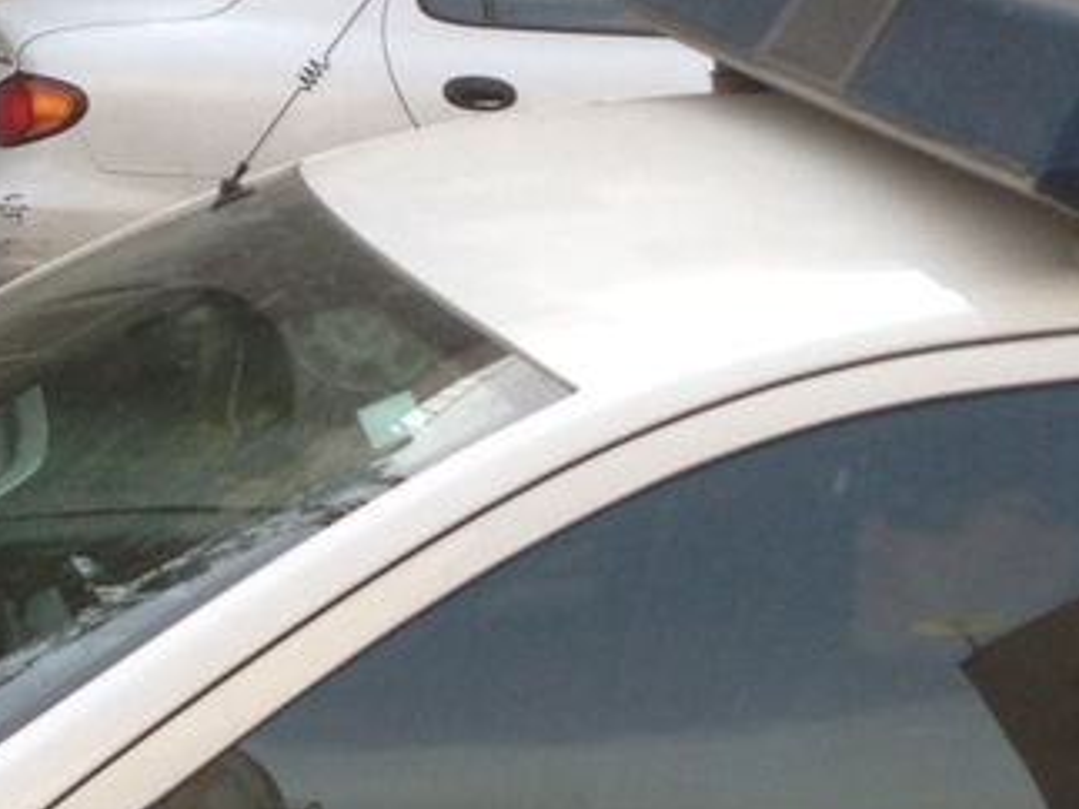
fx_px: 4456
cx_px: 398
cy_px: 622
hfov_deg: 13.8
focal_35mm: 143
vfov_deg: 10.3
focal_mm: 4.13
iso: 50
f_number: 2.4
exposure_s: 1/227
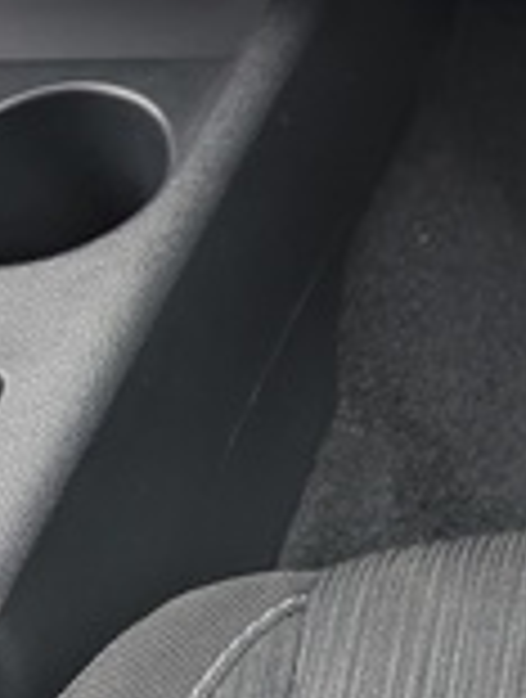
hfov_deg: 14.3
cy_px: -455
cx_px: 917
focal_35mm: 93
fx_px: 1876
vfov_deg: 17.9
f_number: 1.68
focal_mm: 6.9
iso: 18
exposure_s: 1/233
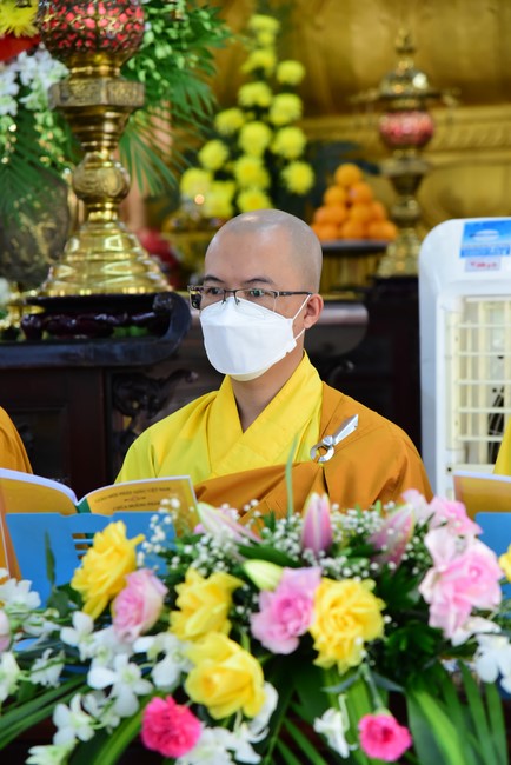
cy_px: 382
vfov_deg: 17.1
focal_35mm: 120
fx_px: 2552
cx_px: 256
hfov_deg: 11.4
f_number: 5
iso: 3200
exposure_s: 1/125
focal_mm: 120
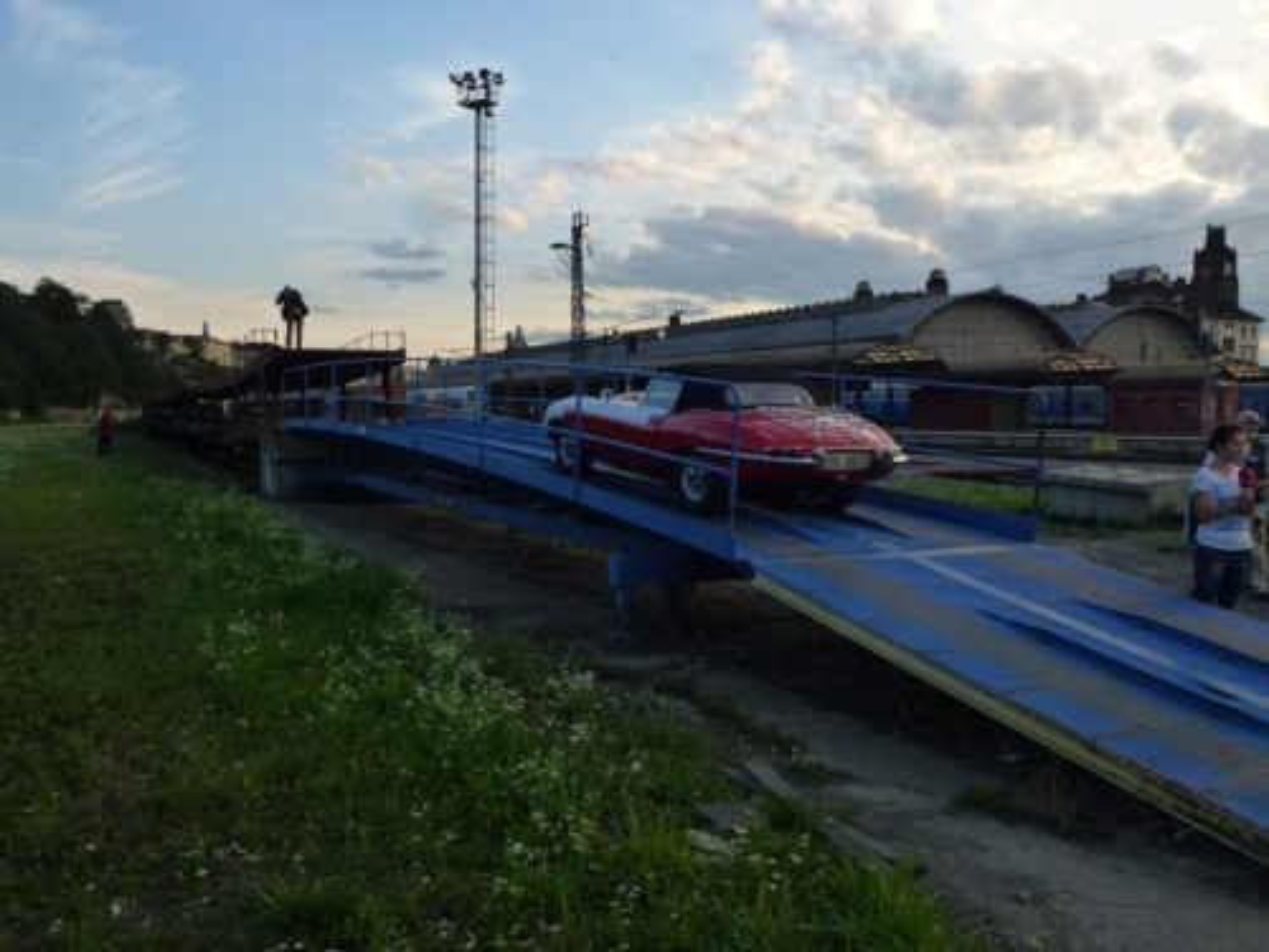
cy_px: 476
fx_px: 1026
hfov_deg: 63.4
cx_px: 634
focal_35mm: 28
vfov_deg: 49.7
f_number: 4
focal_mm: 5
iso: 160
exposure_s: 1/200
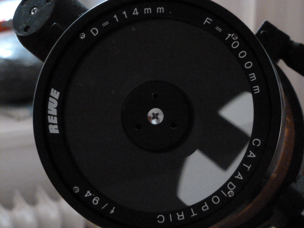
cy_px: 114
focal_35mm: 142
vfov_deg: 10.4
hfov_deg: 13.9
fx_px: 1247
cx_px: 152
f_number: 5.3
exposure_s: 1/15
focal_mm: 25.5
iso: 1600
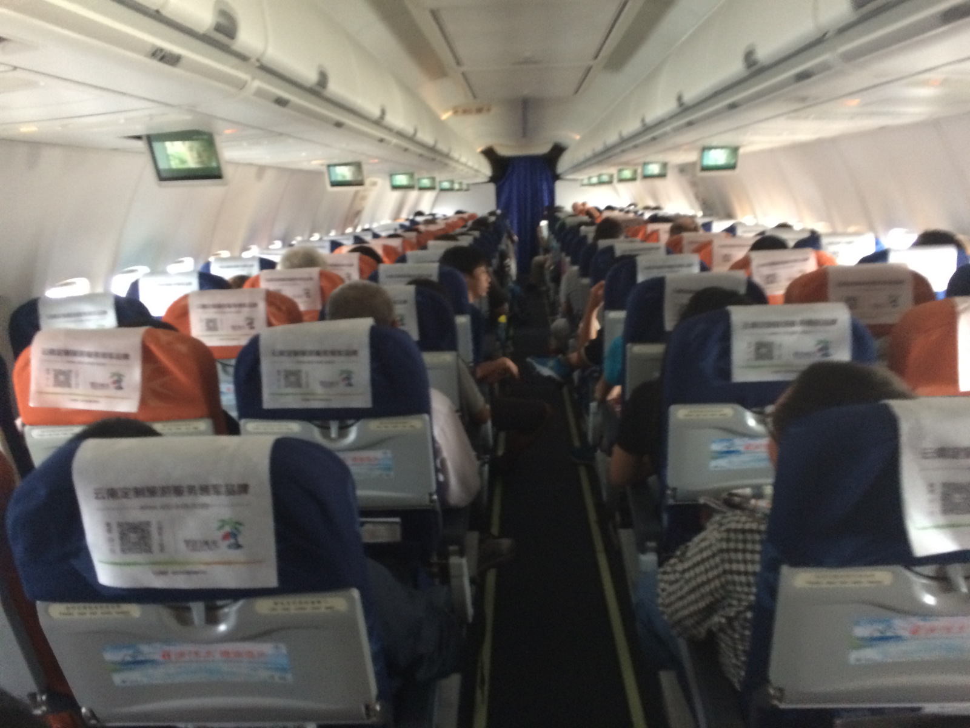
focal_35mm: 29
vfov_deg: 48.2
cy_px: 364
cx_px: 485
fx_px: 813
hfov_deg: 61.7
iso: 320
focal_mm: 4.15
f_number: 2.2
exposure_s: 1/24
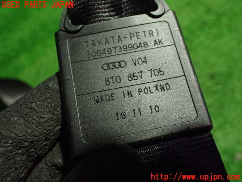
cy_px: 91
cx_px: 121
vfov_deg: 46.8
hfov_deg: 60.0
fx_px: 210
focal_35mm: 30
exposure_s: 1/100
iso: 800
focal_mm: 5.4
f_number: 2.3
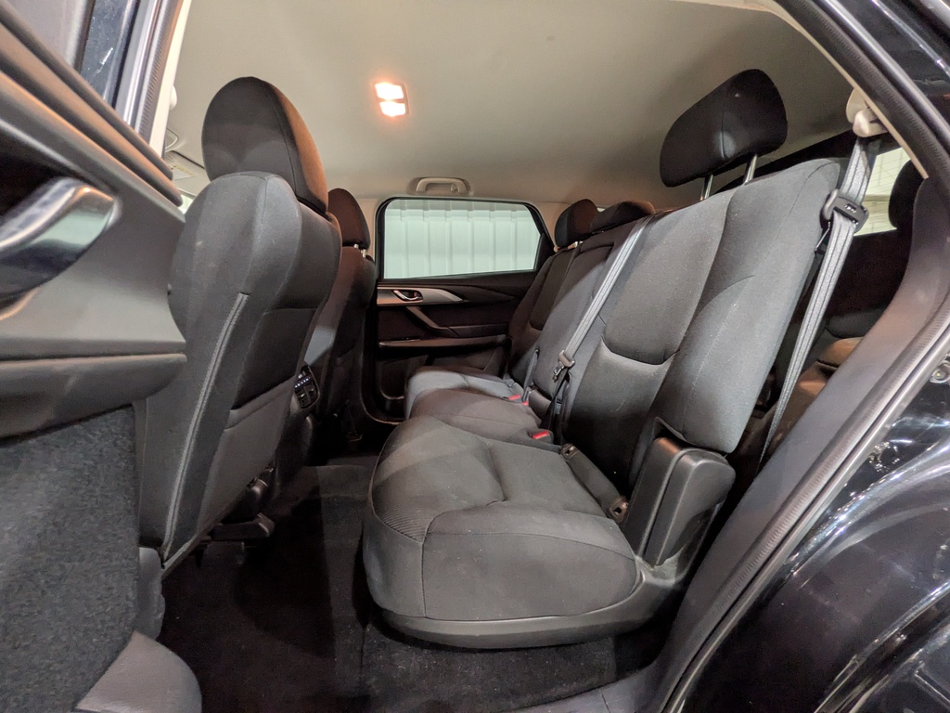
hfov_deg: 102.1
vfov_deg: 85.7
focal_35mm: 14
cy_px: 356
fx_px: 384
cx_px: 475
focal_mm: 1.83
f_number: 2.2
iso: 454
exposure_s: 1/24
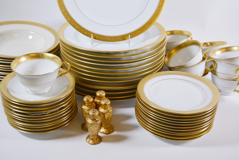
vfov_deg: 28.9
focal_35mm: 46
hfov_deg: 42.3
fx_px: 309
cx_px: 120
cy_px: 80
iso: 320
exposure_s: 1/125
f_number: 5.6
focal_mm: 31
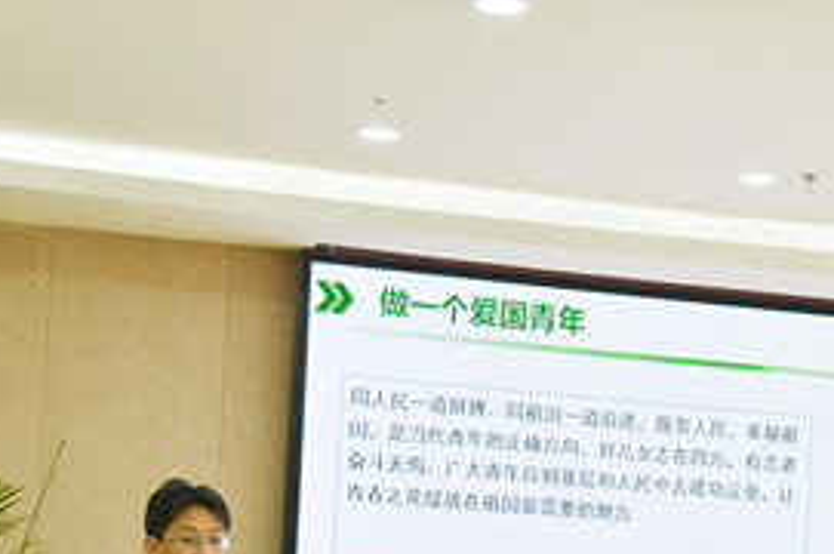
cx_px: 579
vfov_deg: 13.2
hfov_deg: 20.0
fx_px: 2360
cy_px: 563
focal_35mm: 102
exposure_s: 1/40
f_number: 4
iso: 100
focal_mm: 46
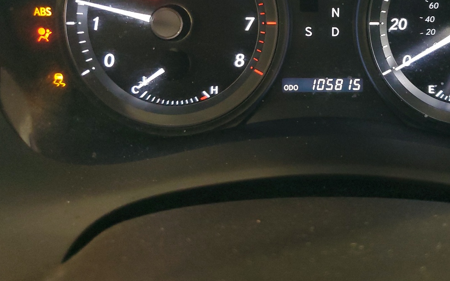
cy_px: 60
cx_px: 330
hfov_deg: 46.7
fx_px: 503
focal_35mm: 41
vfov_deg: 30.5
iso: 287
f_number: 1.5
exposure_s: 1/60.2
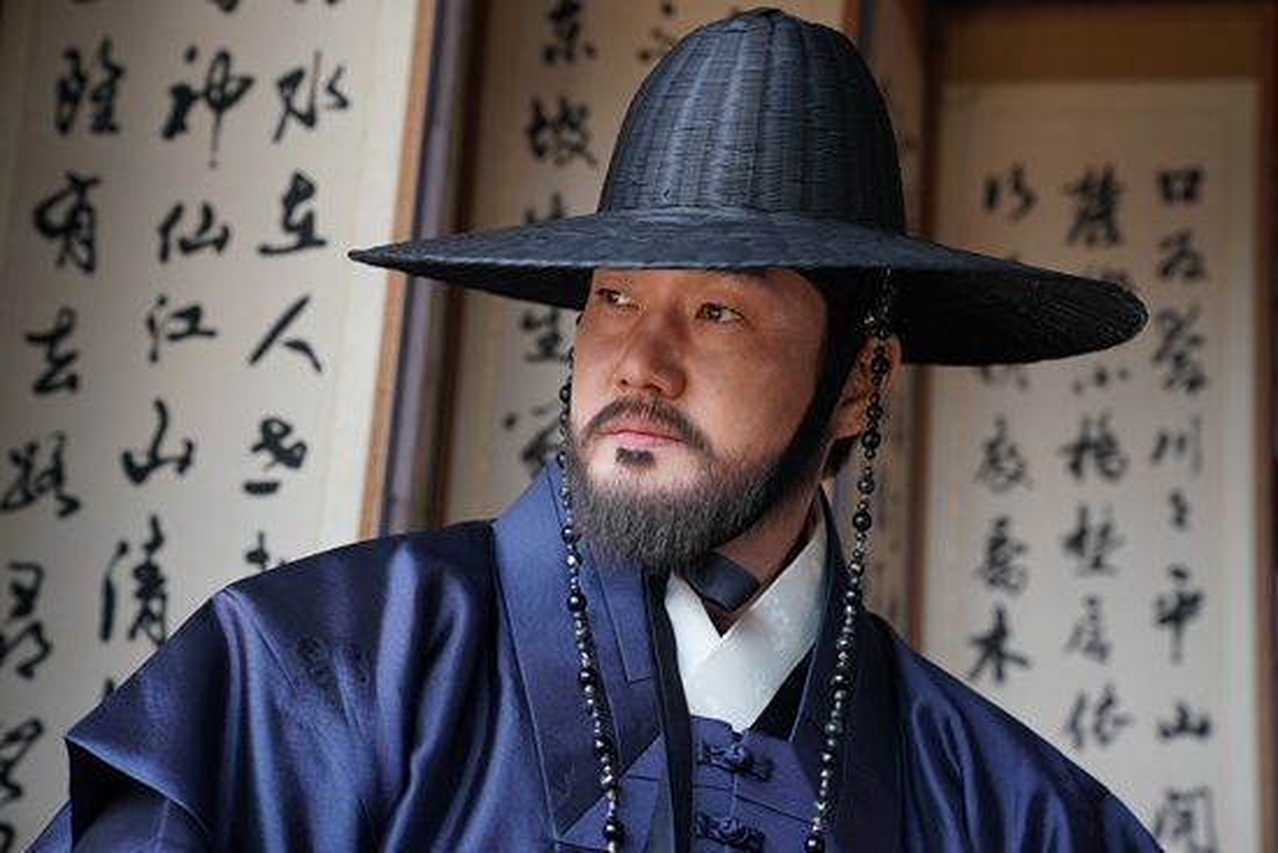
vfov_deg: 22.3
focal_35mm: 61
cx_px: 639
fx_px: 2166
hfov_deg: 32.9
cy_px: 426
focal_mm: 61
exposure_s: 1/320
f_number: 4
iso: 400
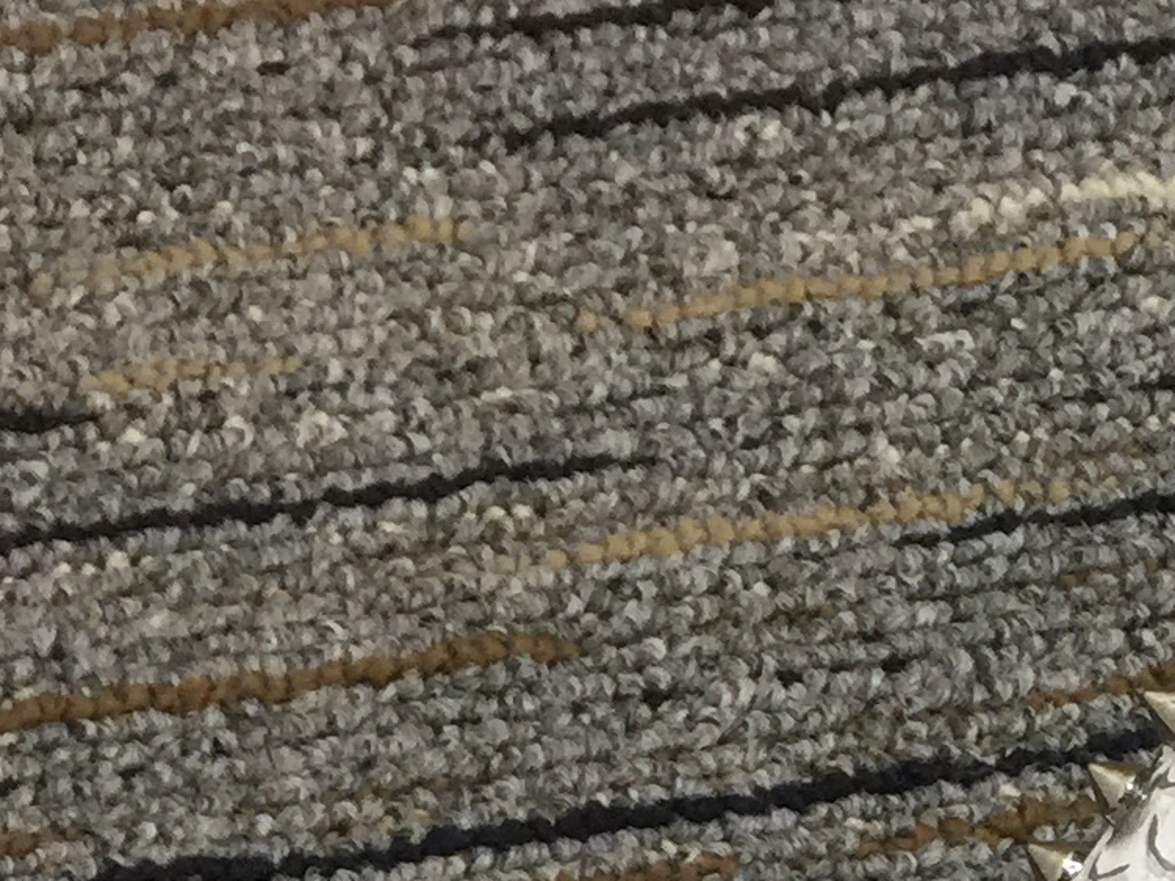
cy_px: 1734
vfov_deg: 10.8
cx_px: 1885
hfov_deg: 14.4
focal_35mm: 126
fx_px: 4276
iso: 50
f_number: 2.2
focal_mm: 4.15
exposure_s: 1/17
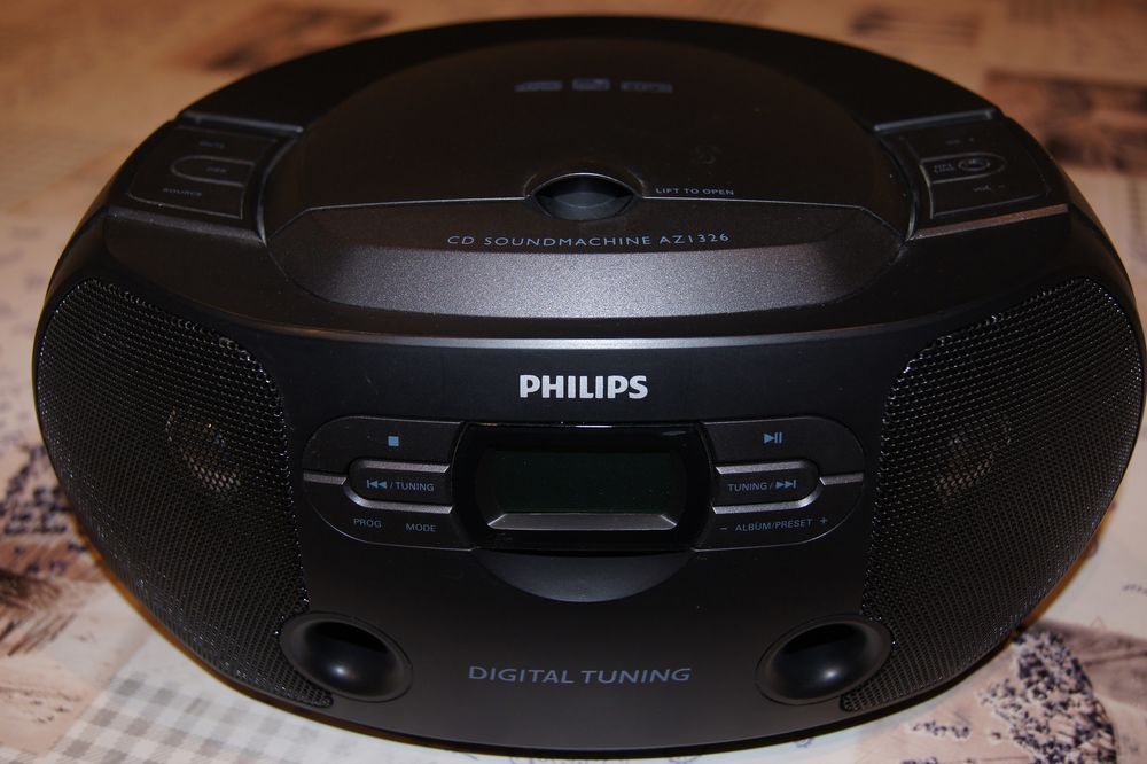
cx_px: 574
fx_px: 1242
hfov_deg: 49.6
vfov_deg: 34.2
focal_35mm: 39
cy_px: 382
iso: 250
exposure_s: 1/60
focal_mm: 26
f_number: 4.5
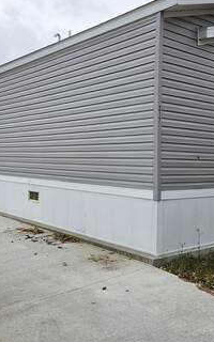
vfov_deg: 50.2
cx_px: 65
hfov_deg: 32.4
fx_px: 364
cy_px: 149
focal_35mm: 39
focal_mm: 5.4
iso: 80
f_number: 1.8
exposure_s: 1/3354
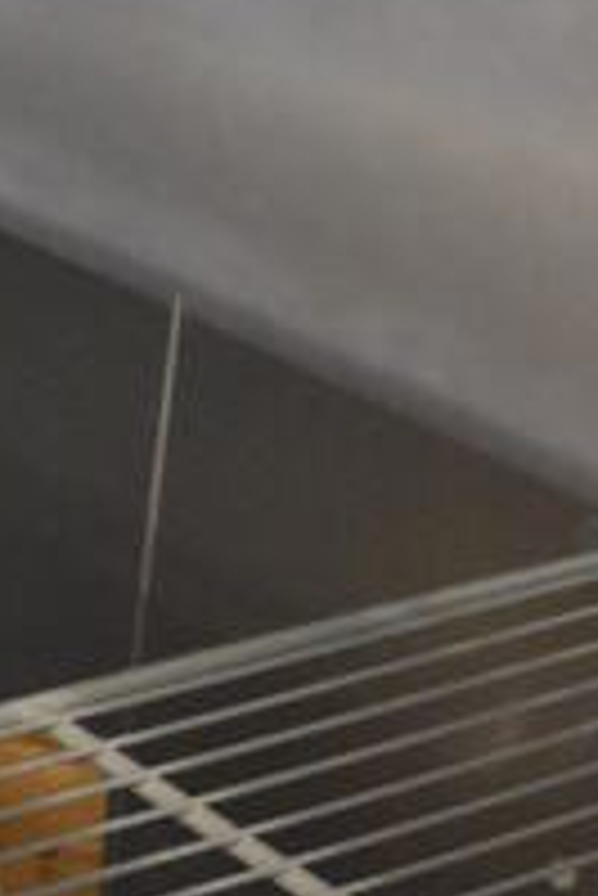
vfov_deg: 15.5
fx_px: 3084
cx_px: -225
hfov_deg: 10.8
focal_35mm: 124
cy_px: 1267
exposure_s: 1/125
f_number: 3.5
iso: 5000
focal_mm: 18
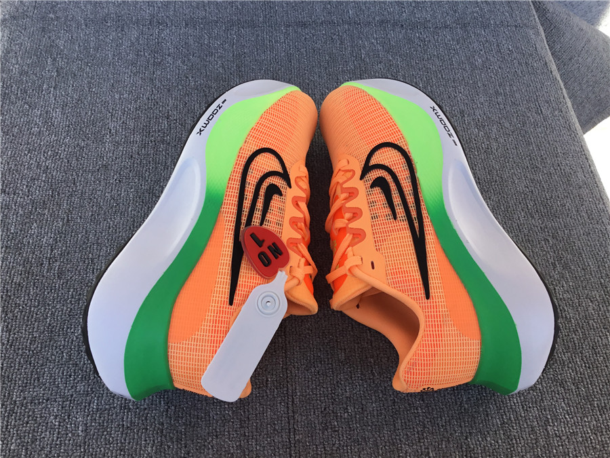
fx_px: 546
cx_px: 305
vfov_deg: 45.4
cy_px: 229
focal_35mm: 31
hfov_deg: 58.4
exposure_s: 1/445
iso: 25
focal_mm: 3.3
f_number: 2.4
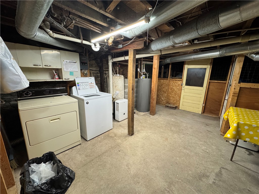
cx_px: 130
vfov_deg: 85.7
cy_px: 97
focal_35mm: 14
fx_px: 105
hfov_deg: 102.1
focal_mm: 2.22
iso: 250
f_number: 2.2
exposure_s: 1/120
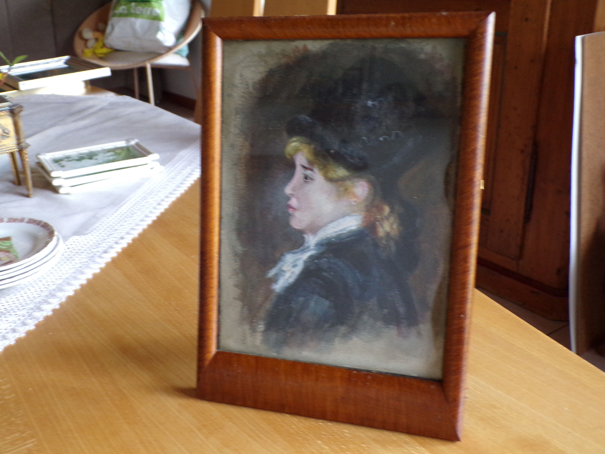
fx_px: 664
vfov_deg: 37.7
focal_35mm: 38
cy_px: 228
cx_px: 299
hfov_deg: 49.0
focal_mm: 6.6
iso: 200
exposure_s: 1/18
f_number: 3.3
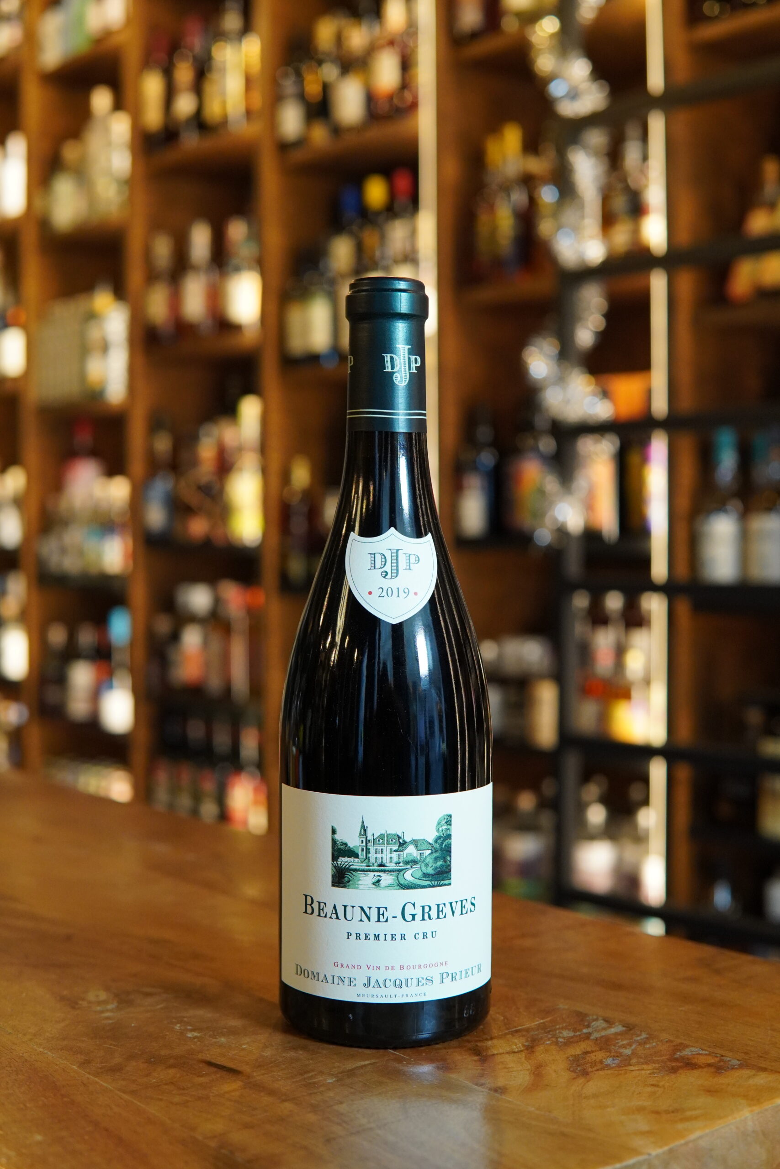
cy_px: 584
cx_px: 390
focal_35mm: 45
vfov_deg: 43.6
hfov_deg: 29.9
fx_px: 1462
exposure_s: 1/160
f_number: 3.2
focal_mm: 30
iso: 1600
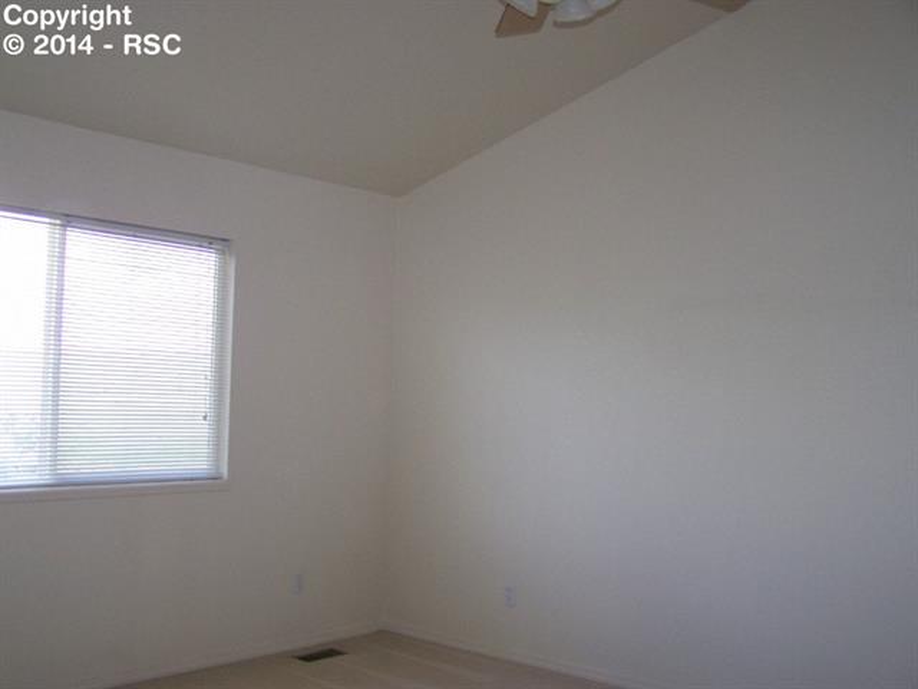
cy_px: 344
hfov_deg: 49.0
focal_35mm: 38
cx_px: 459
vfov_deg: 37.7
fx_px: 1008
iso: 80
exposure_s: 1/60
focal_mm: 6.3
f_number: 2.8
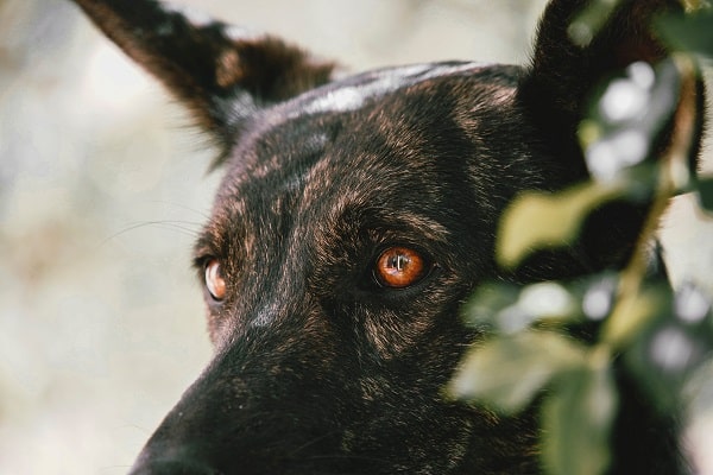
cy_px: 238
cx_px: 356
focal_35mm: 240
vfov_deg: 5.7
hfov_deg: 8.6
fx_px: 4753
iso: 2000
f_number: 6.3
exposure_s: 1/320
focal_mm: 240
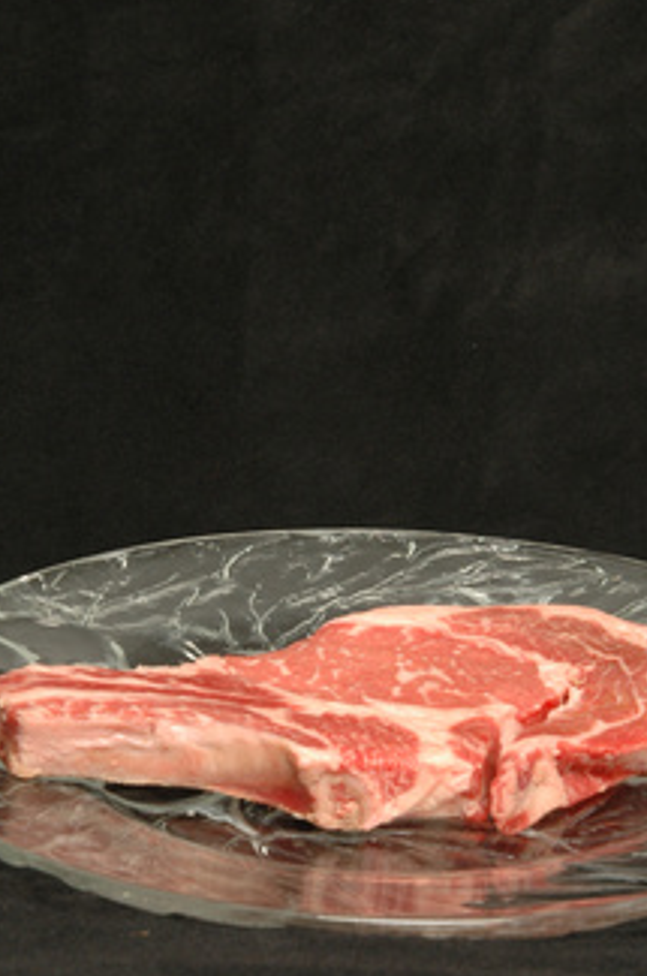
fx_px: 4895
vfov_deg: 11.4
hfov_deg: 7.6
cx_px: 355
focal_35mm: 181
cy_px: 571
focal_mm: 92
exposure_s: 1/125
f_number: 16
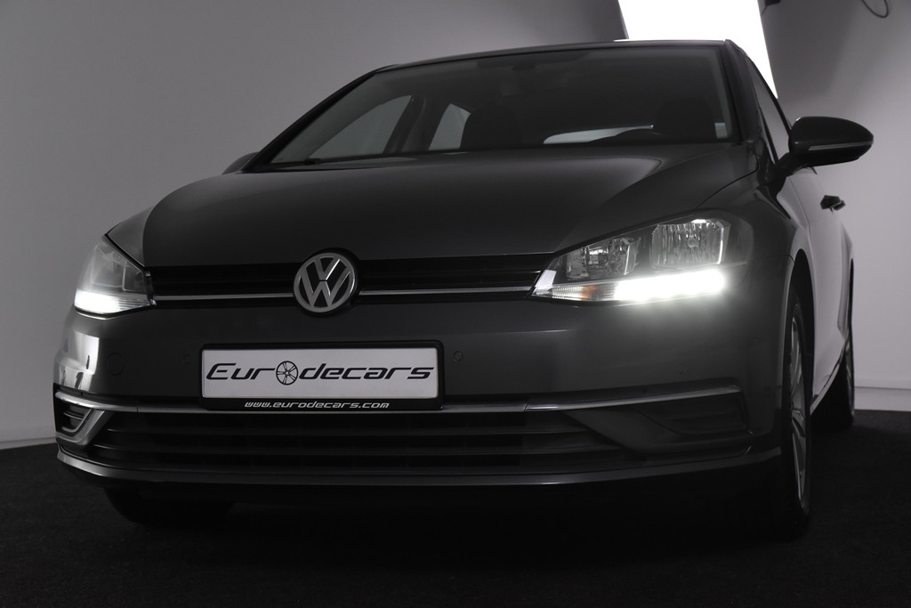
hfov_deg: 33.4
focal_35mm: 60
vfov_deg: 22.6
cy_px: 304
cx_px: 456
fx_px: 1518
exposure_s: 1/200
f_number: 7.1
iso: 1600
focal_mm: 40
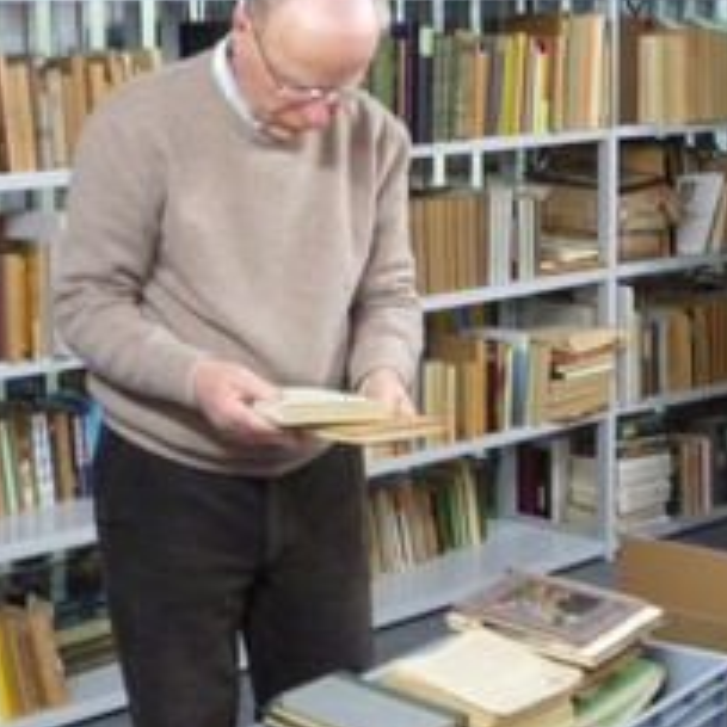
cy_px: 201
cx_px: 448
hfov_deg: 19.9
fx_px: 2067
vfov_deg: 19.8
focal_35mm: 87
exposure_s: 1/6
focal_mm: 8.8
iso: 400
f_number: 4.3
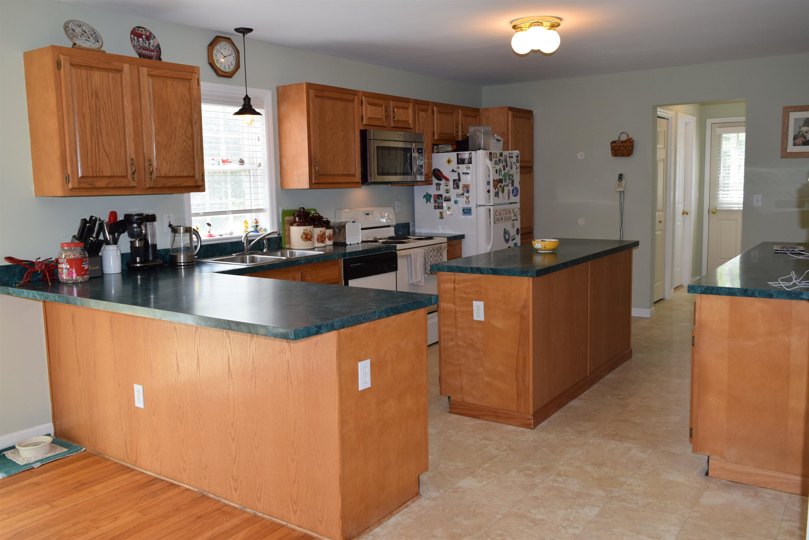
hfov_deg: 61.9
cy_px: 270
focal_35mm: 30
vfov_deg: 43.6
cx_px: 404
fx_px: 674
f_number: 5.6
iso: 560
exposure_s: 1/125
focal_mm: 20
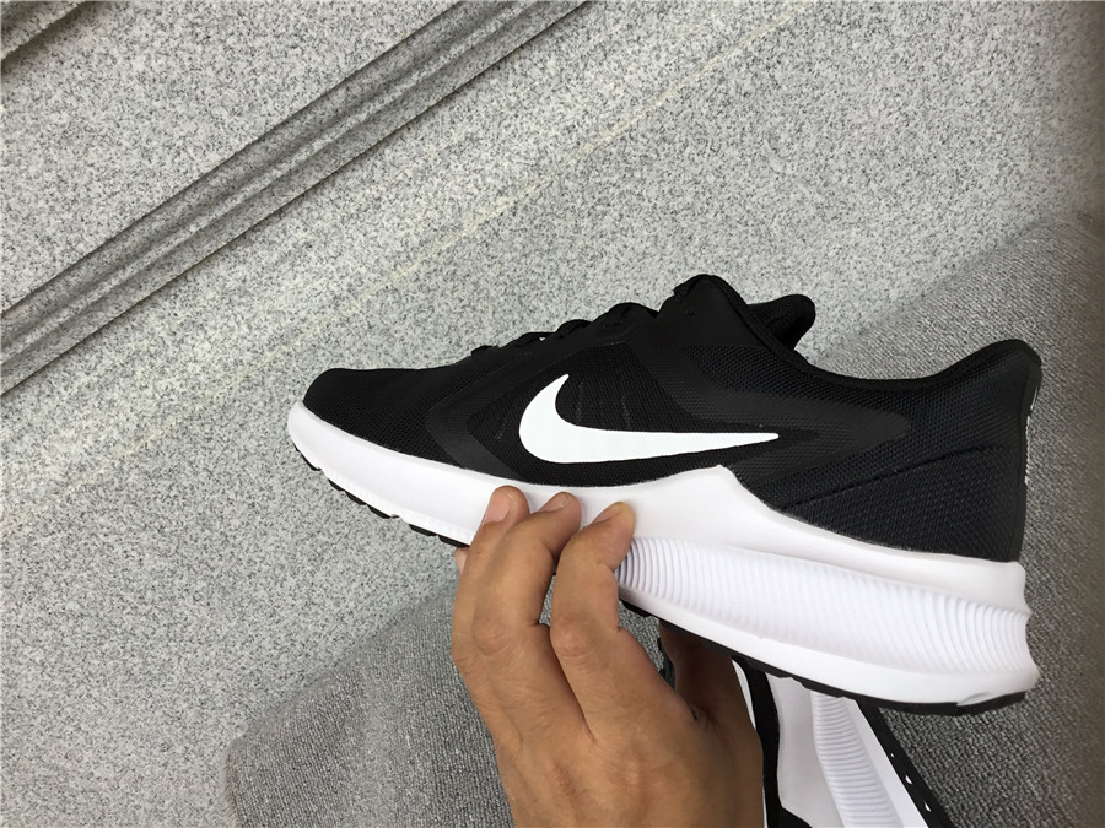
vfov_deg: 45.4
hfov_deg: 58.4
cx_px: 552
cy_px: 414
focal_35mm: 31
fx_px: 990
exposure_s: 1/105
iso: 25
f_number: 2.4
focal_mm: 3.3
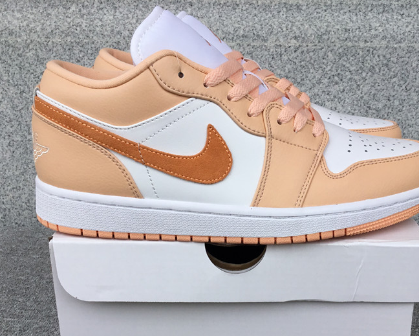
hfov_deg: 43.7
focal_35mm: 42
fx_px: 521
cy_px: 217
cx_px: 241
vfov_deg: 35.4
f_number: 2.4
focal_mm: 3.3
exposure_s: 1/452
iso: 25
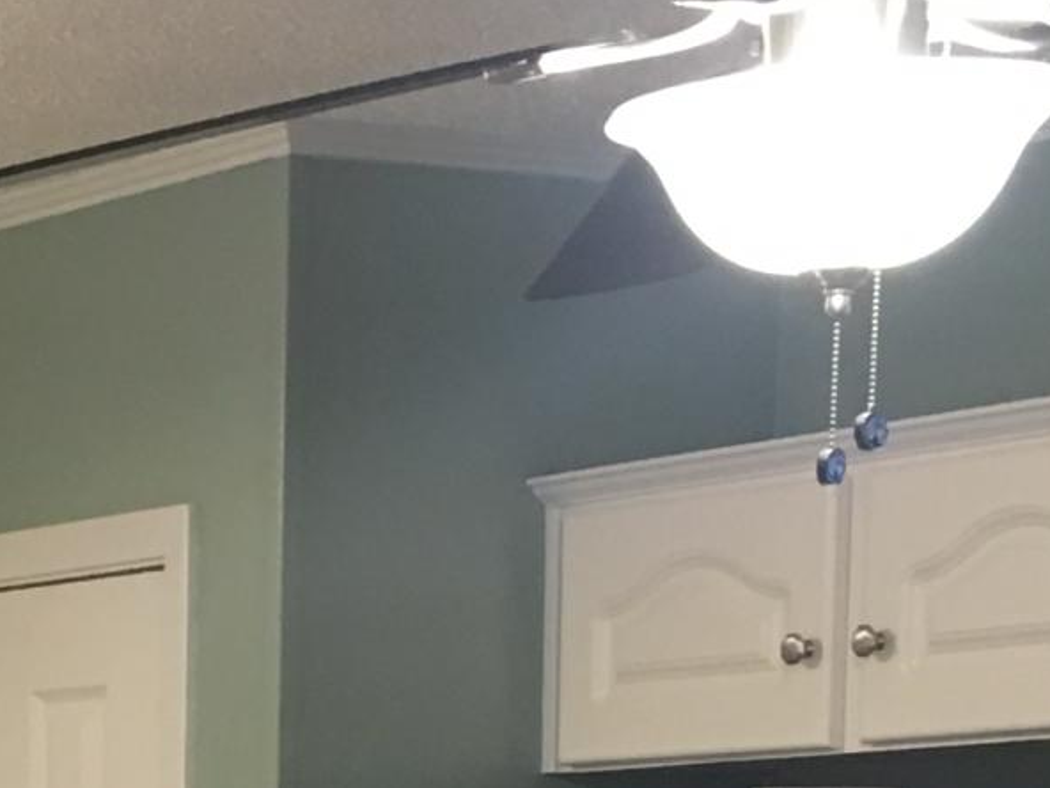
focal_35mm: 147
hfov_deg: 12.9
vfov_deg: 9.3
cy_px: 1702
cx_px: -411
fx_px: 4459
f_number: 2.2
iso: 50
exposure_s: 1/15
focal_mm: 4.15
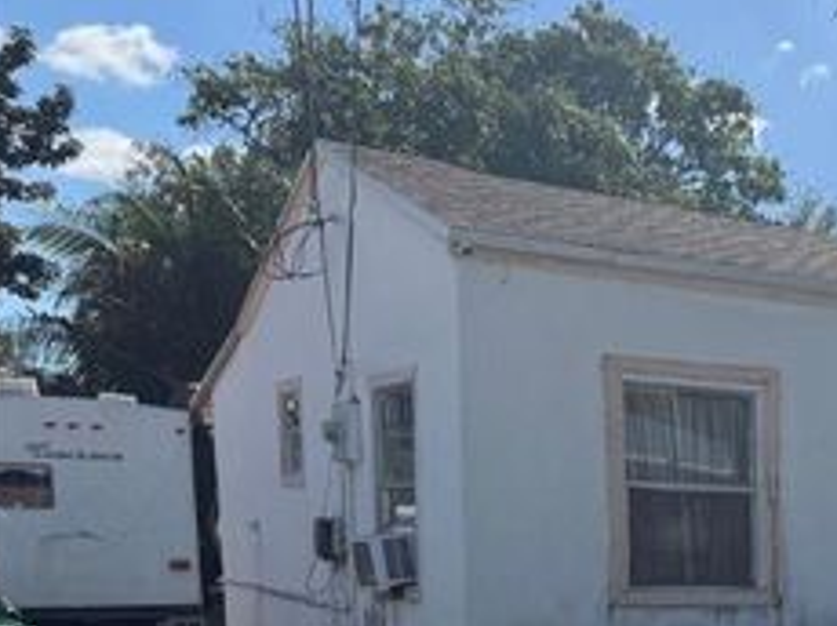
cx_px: 1063
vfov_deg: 21.9
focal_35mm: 62
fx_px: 1498
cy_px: 744
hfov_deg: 26.8
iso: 100
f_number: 1.78
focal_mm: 6.76
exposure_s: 1/6173
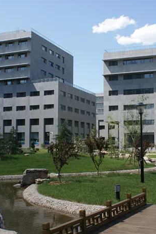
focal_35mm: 46
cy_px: 117
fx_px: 299
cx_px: 111
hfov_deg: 28.9
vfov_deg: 42.7
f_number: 10
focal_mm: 20
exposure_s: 1/100
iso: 100
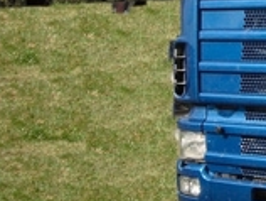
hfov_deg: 15.8
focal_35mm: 106
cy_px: -41
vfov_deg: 13.6
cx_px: 480
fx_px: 816
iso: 64
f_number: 7.8
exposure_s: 1/200
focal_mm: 4.65
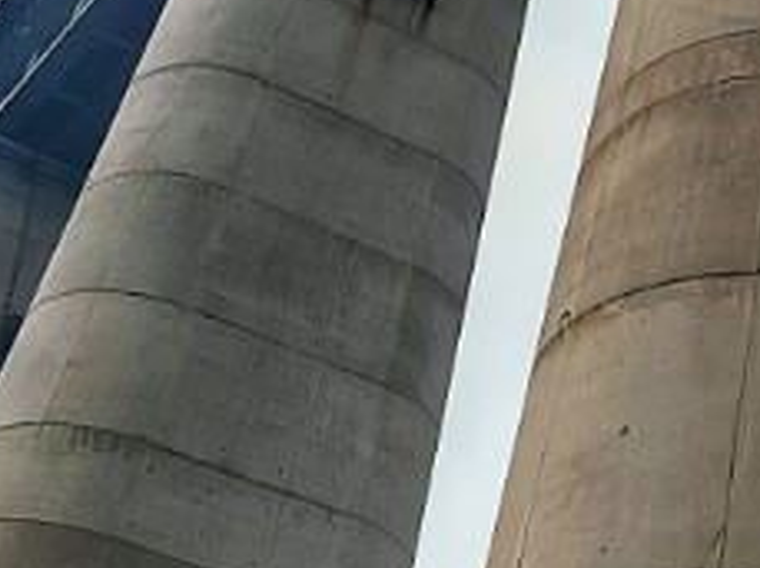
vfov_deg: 15.5
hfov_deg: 19.9
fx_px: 1995
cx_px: 969
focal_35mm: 91
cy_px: -133
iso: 50
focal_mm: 1.82
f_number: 2
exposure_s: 1/1400
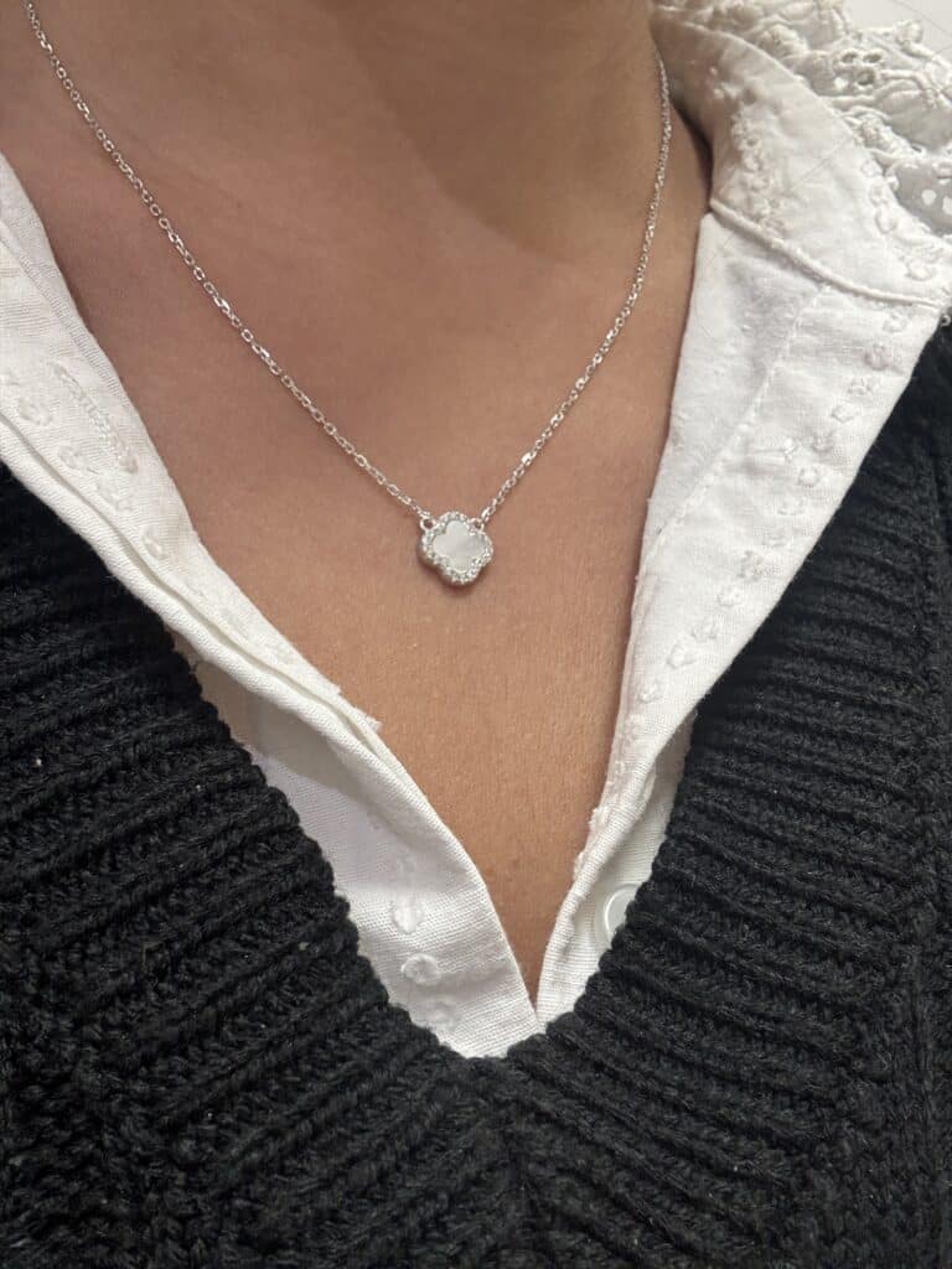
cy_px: 634
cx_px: 476
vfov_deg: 60.0
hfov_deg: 46.8
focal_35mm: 30
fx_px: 1100
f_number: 1.9
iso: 100
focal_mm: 2.69
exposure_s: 1/50
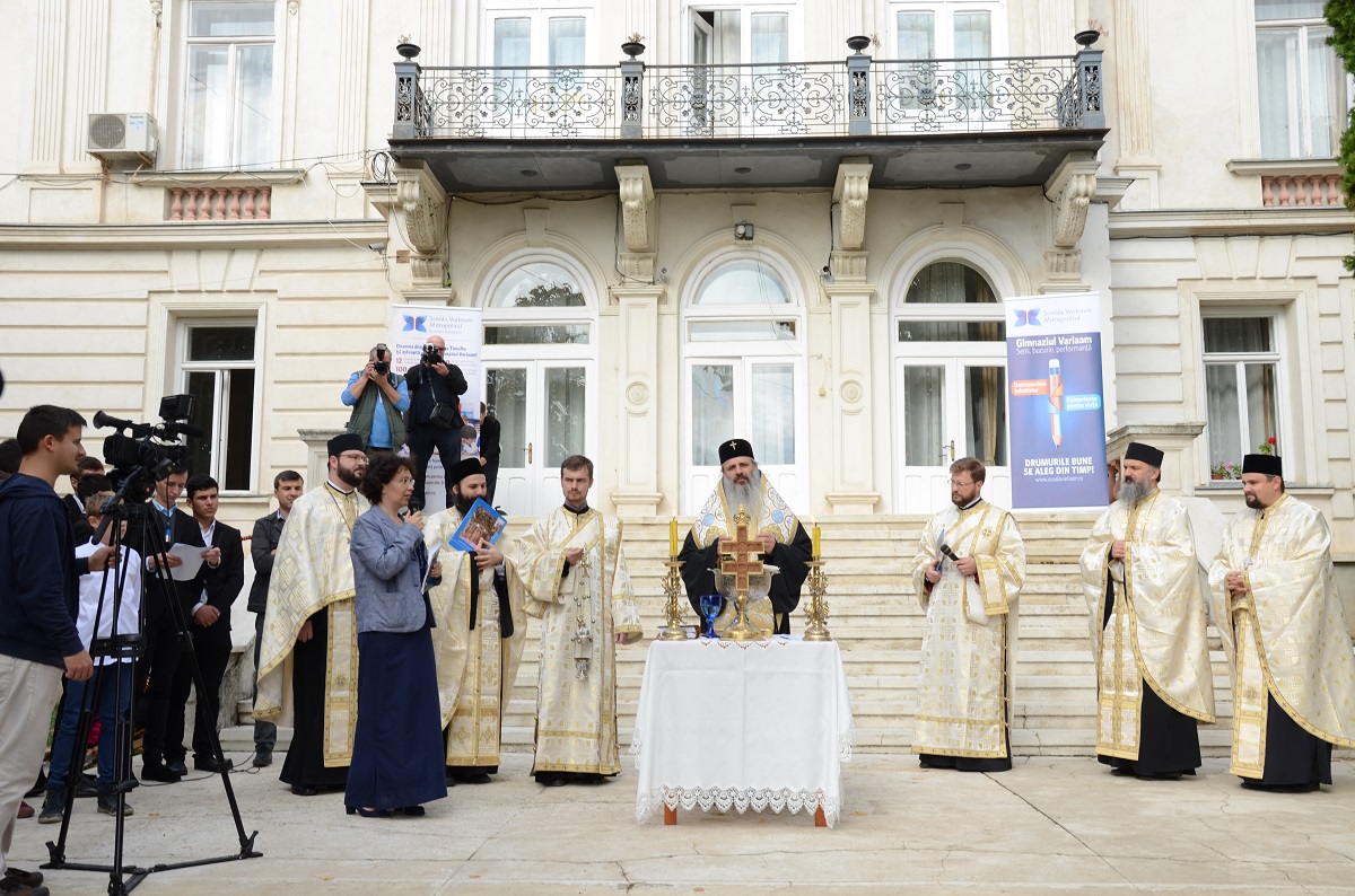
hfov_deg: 53.2
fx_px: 1352
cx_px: 678
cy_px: 448
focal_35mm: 36
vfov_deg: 36.7
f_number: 8
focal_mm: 24
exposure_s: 1/100
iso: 100
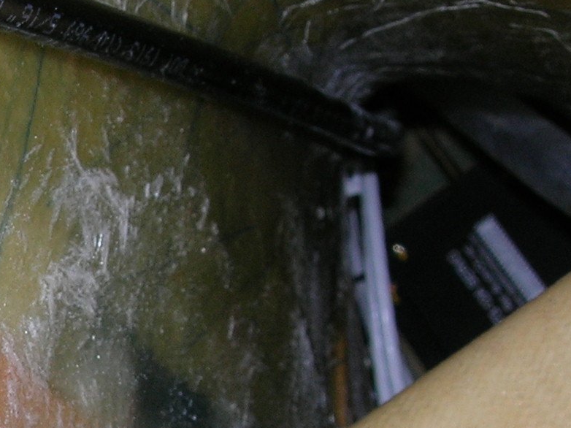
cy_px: 436
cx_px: -147
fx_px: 2078
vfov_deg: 11.6
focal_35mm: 126
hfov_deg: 15.0
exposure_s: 1/60.1
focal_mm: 7.8
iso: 64
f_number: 4.8
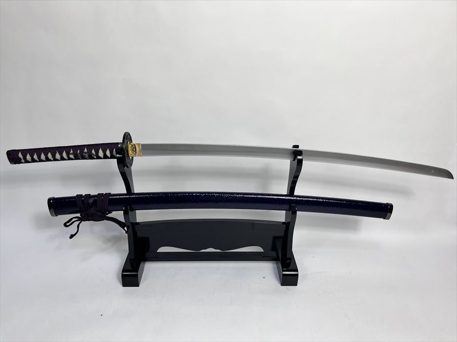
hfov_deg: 67.3
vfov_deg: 53.1
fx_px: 343
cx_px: 228
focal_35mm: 26
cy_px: 171
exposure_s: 1/198
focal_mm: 5.1
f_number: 1.6
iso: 40
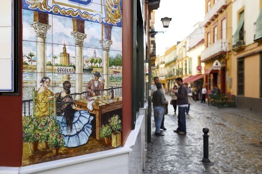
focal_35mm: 34
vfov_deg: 38.8
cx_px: 131
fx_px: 247
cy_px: 87
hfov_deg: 55.8
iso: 200
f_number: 4.5
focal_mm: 34
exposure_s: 1/500
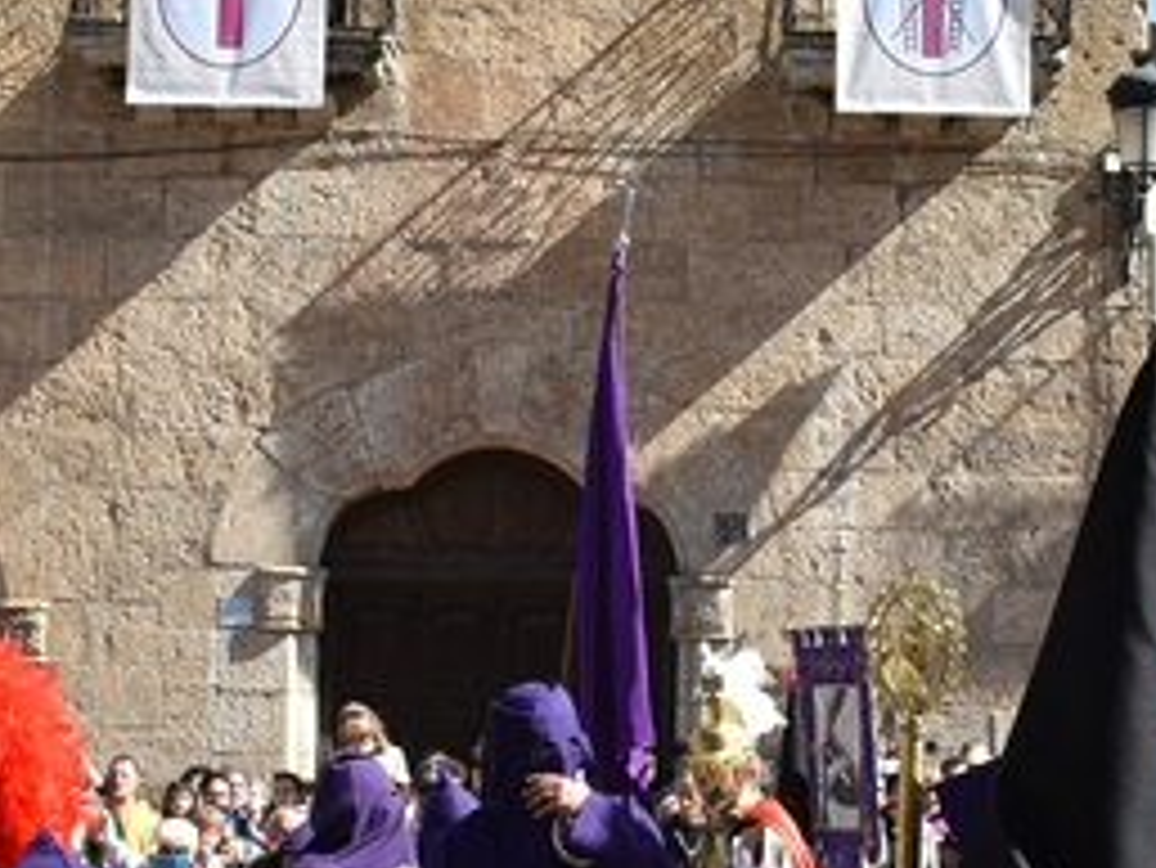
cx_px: 792
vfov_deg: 14.7
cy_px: 441
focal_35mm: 101
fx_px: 3374
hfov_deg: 19.4
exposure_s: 1/250
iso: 200
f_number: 8
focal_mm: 20
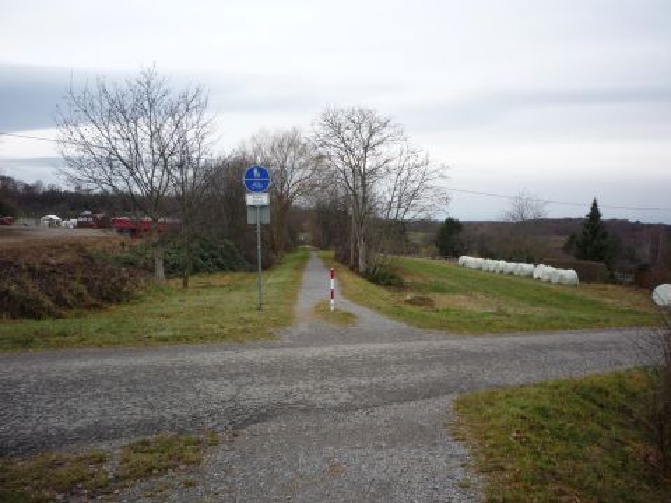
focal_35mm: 32
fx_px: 620
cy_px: 252
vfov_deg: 44.2
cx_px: 336
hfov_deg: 56.8
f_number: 4
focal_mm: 5.2
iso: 100
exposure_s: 1/200
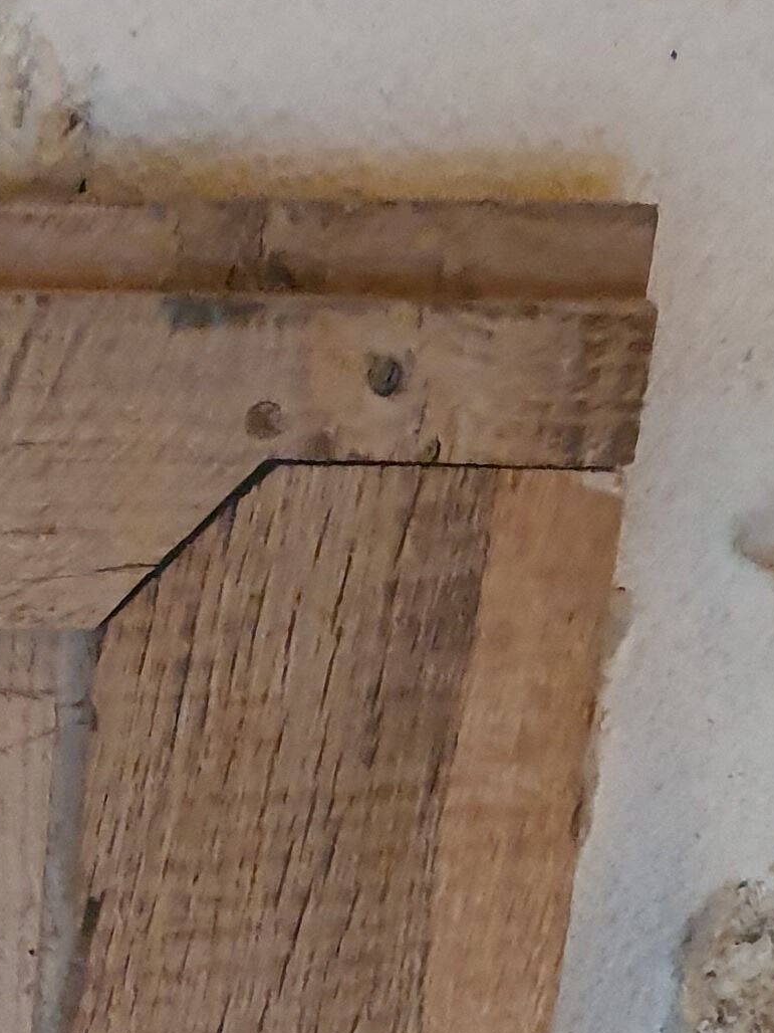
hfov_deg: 13.8
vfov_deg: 15.6
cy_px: 2019
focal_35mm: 102
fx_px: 3041
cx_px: -328
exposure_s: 1/33
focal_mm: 4.32
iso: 500
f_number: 1.5
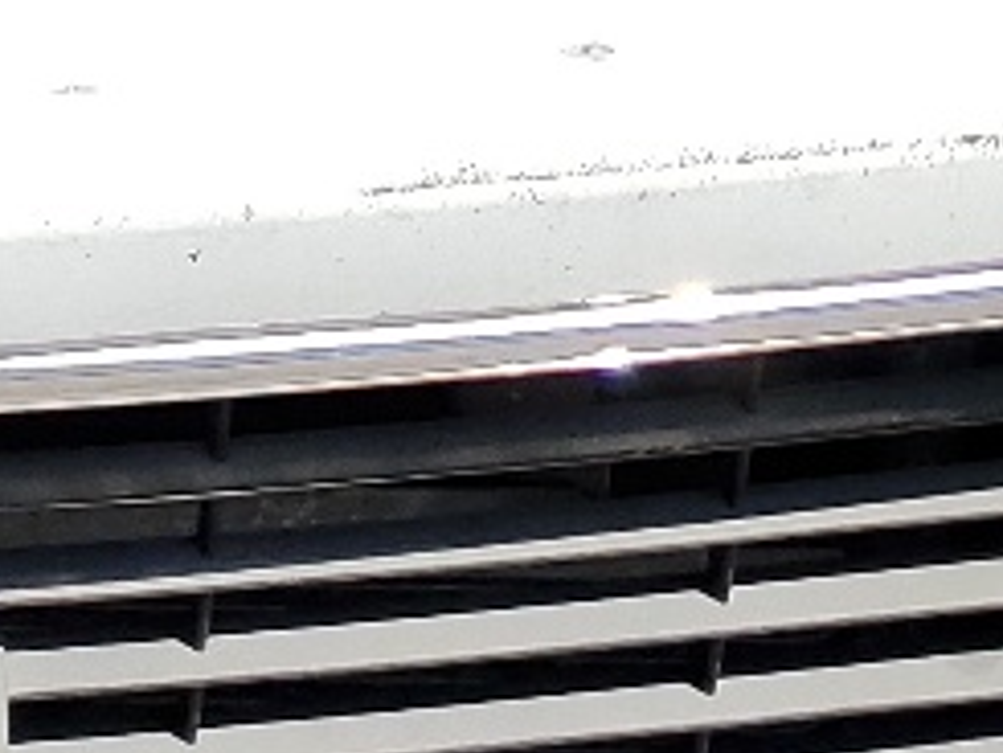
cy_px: -1465
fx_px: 4928
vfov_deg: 7.7
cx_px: -888
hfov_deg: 10.8
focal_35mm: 170
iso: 50
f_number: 1.5
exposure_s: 1/5000
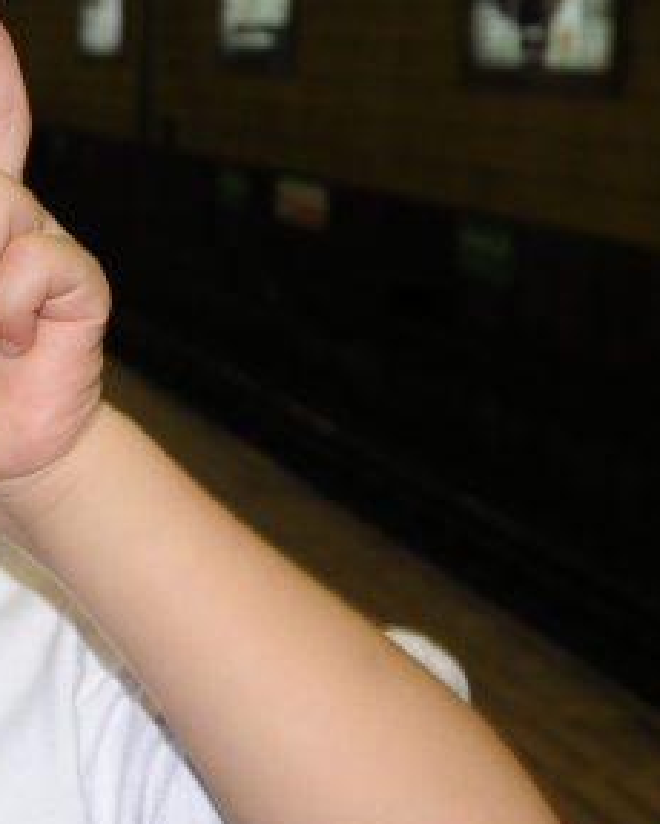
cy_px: 389
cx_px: -221
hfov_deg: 15.5
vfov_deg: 20.4
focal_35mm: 94
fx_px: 2293
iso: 320
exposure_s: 1/60
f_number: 7.1
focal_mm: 24
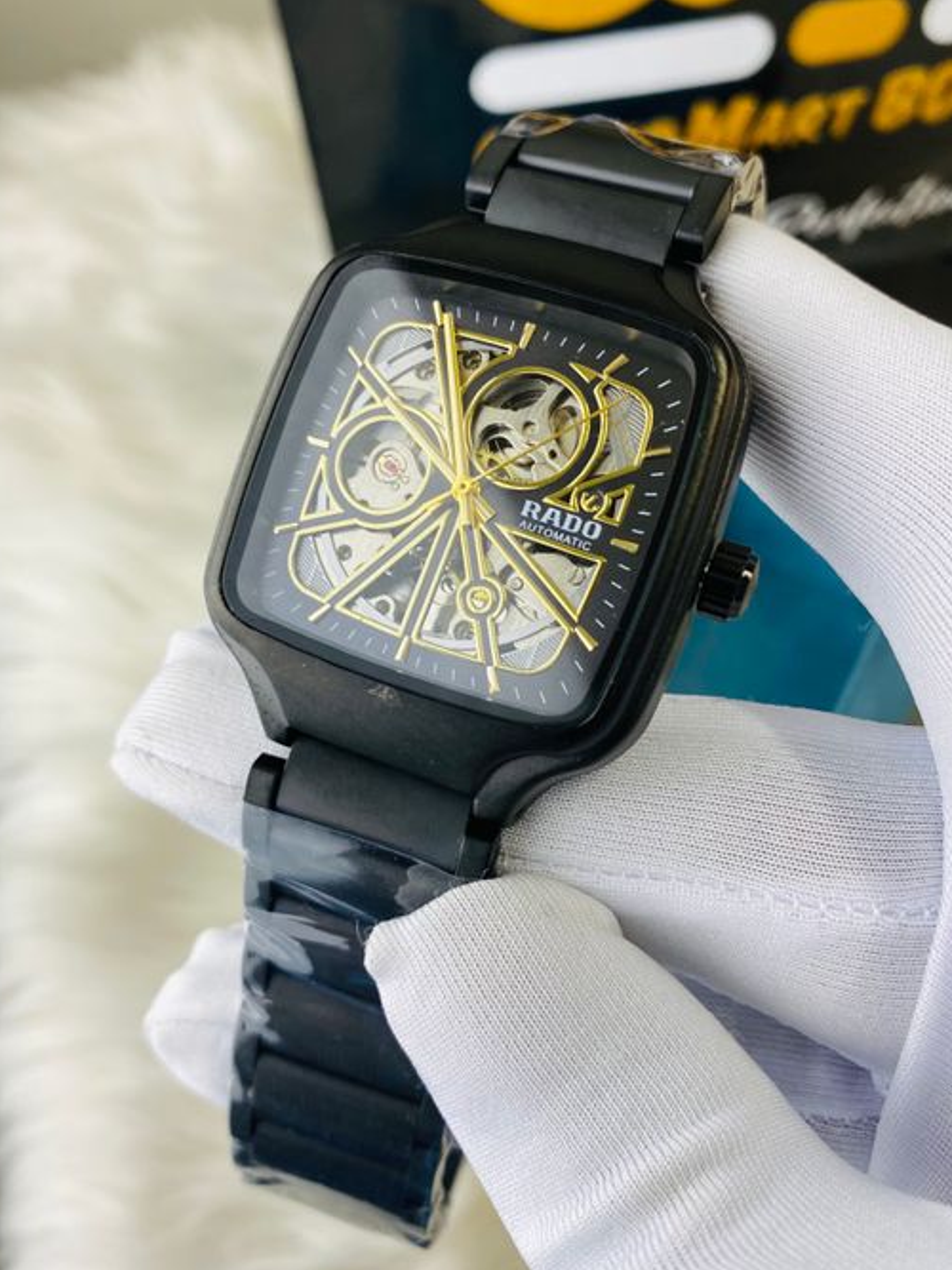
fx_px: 1100
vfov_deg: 60.0
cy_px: 638
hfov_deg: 46.7
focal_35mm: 30
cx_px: 432
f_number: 1.8
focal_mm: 4.25
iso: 32
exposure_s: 1/100
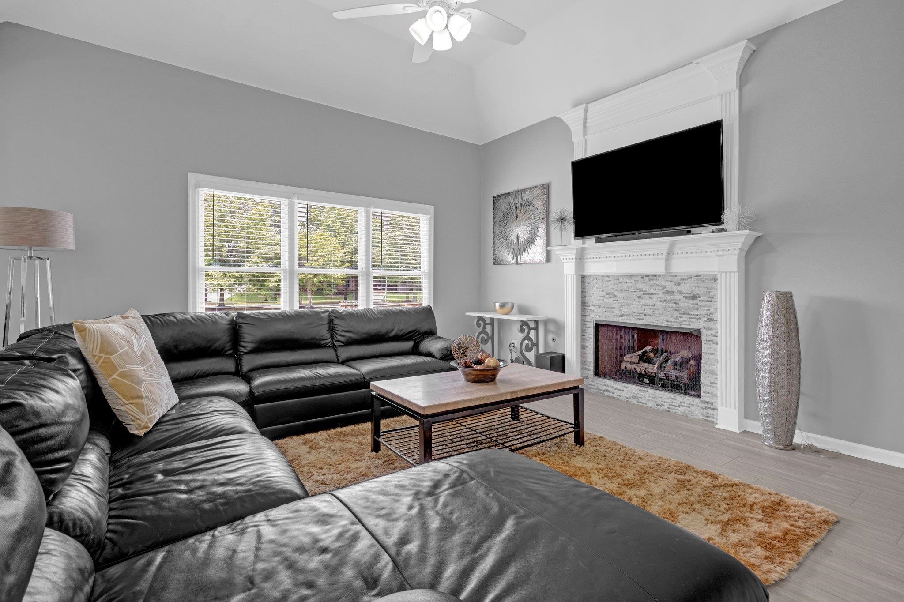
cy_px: 301
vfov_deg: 70.4
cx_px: 452
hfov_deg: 93.3
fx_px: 427
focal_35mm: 17
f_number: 7.1
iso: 400
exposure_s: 1/17
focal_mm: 11
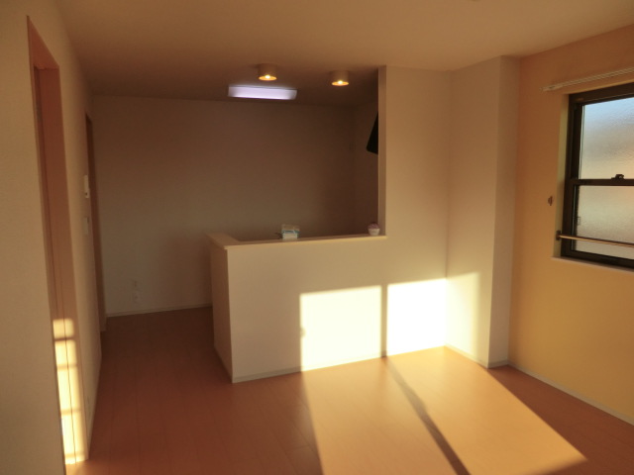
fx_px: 440
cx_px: 317
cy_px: 238
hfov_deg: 71.6
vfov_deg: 56.8
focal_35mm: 24
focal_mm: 4.3
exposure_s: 1/500
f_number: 3.2
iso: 80
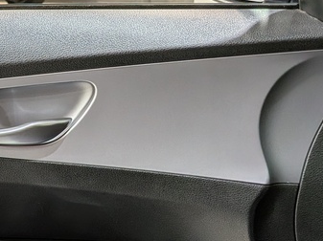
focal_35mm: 73
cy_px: 242
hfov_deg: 24.6
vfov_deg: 19.5
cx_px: -46
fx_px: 680
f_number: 1.7
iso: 27
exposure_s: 1/187
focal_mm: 4.53
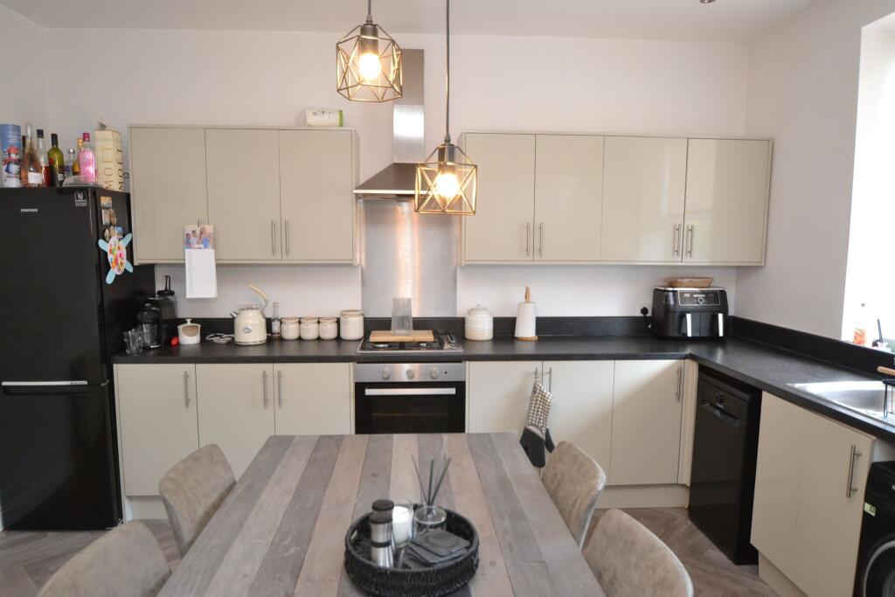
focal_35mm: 21
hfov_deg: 81.2
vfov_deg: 59.5
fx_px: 522
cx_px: 448
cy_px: 298
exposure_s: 1/60
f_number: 4
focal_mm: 14
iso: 1400
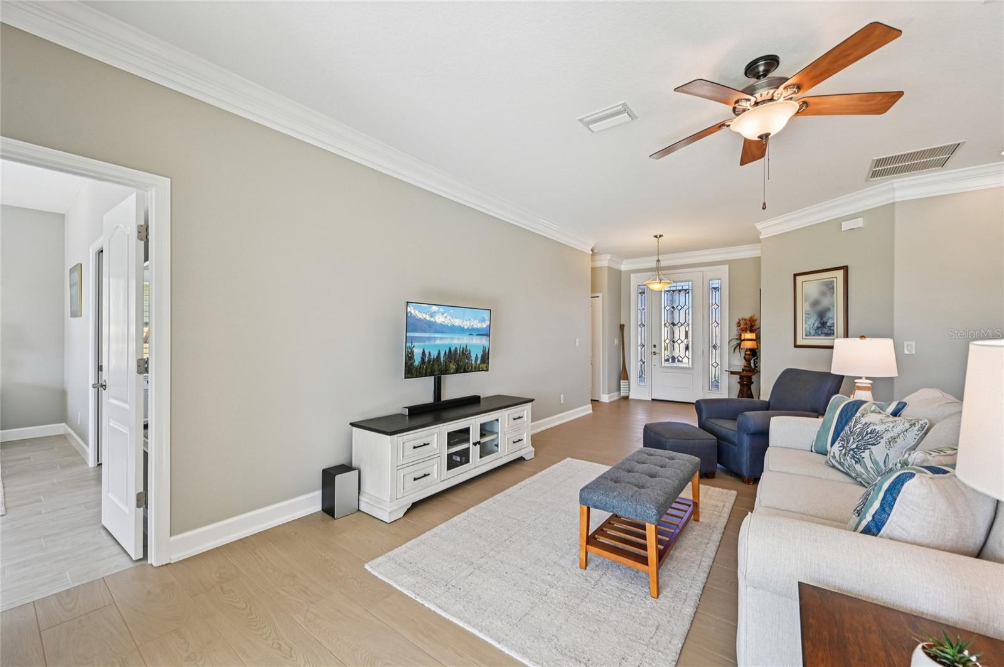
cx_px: 502
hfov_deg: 104.3
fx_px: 390
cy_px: 334
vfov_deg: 81.1
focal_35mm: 14
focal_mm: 14
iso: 400
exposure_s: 1/60
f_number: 8
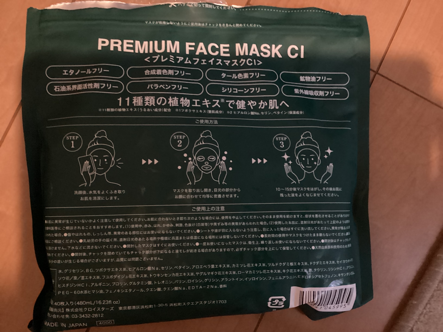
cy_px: 166
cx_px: 222
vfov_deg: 45.4
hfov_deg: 58.4
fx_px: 397
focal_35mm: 31
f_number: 2.4
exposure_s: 1/15
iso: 800
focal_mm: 3.3
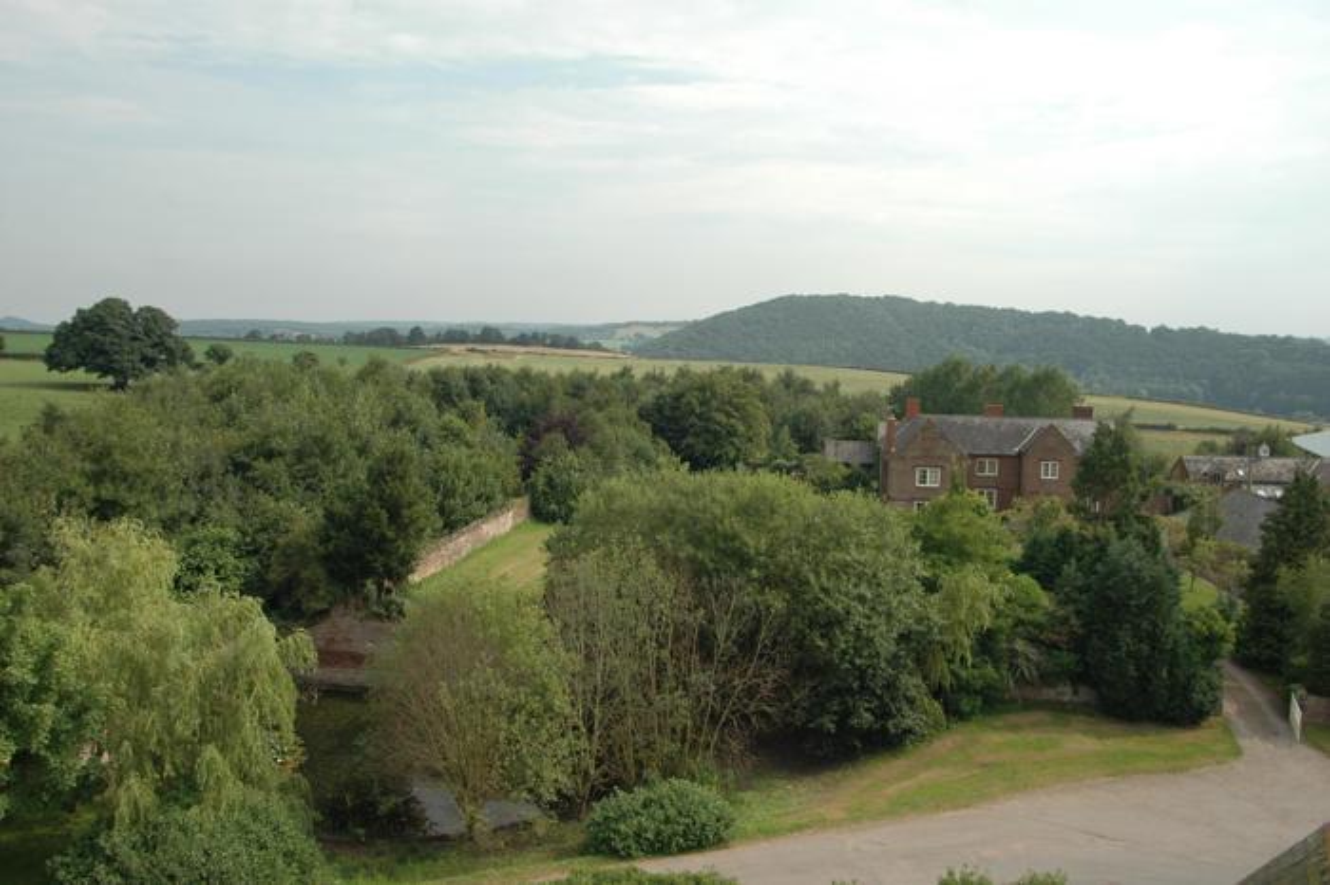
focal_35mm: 28
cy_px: 442
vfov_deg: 45.6
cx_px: 665
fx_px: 1052
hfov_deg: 64.6
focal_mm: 19
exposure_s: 1/500
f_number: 6.3
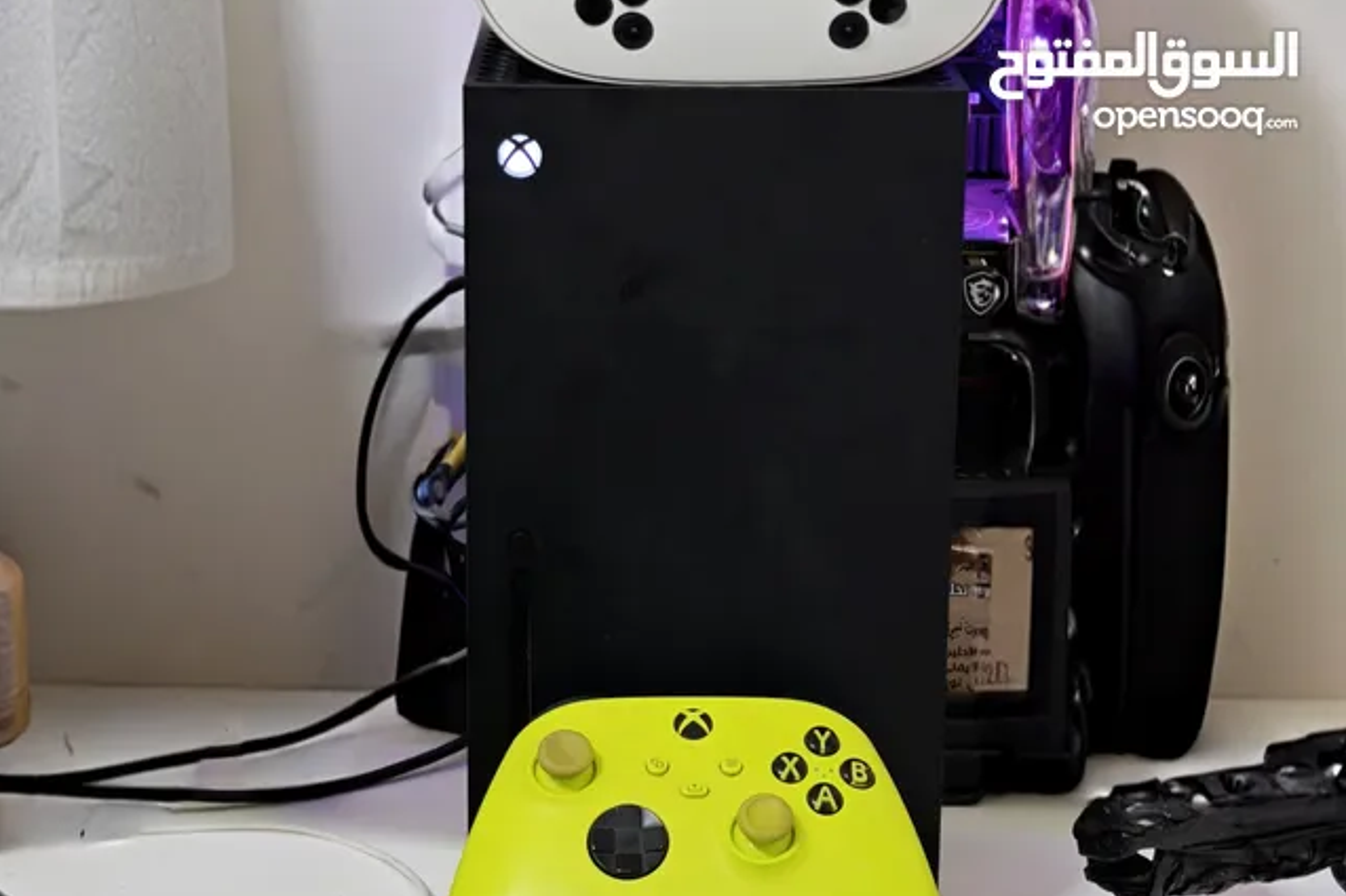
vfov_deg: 28.0
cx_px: 673
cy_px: 487
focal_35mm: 48
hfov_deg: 41.1
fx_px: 1794
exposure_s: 1/40
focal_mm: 8.72
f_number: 1.63
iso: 400
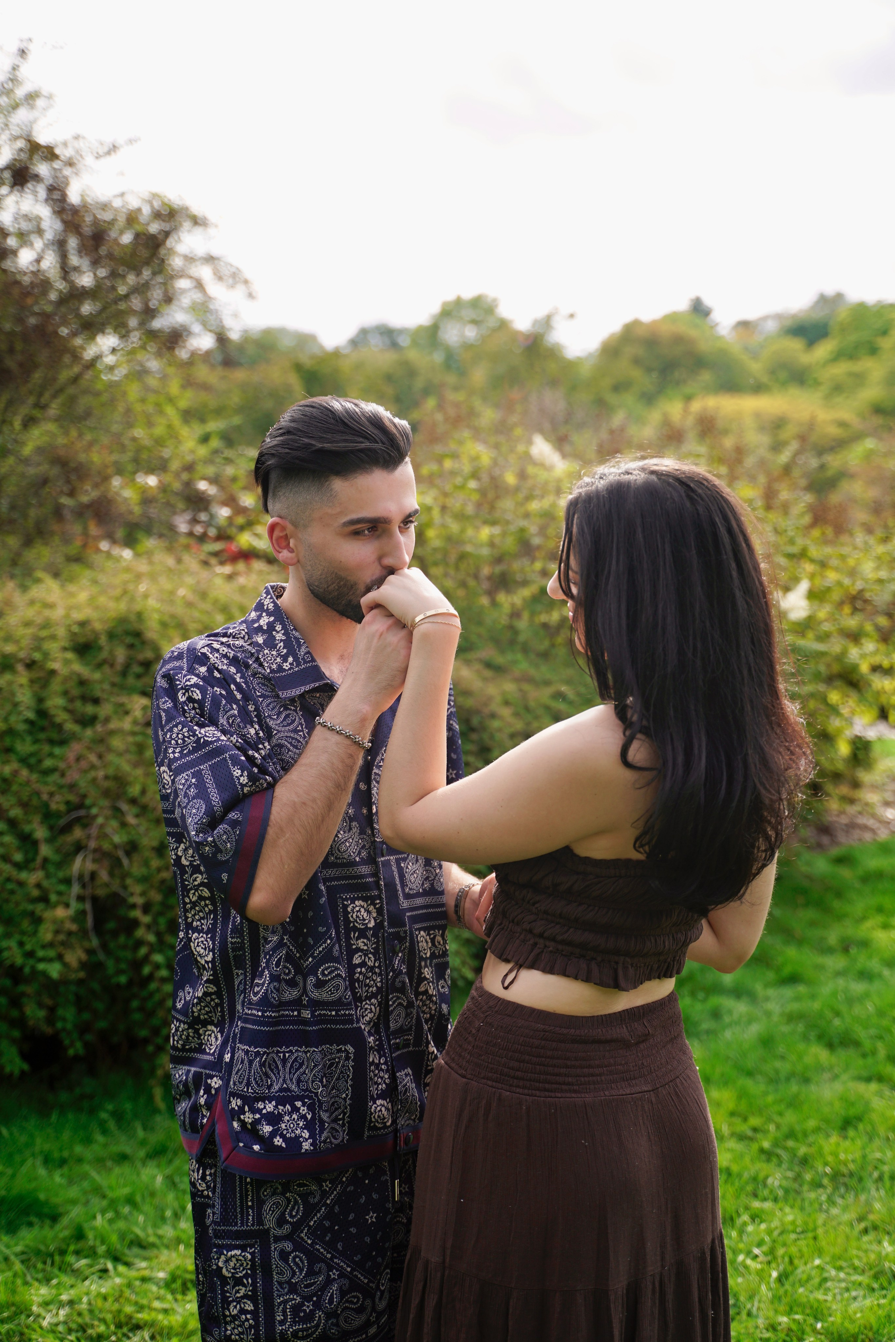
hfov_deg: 29.3
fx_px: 1715
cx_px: 448
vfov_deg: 42.7
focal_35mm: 46
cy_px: 671
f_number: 2.8
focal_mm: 46
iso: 200
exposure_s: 1/1000
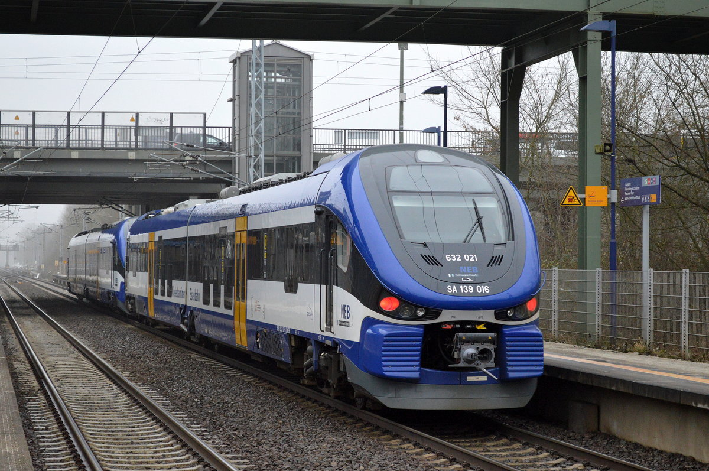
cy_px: 236
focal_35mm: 82
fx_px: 1623
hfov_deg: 24.6
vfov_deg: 16.5
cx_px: 354
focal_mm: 55
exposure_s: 1/500
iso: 1800
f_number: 5.6
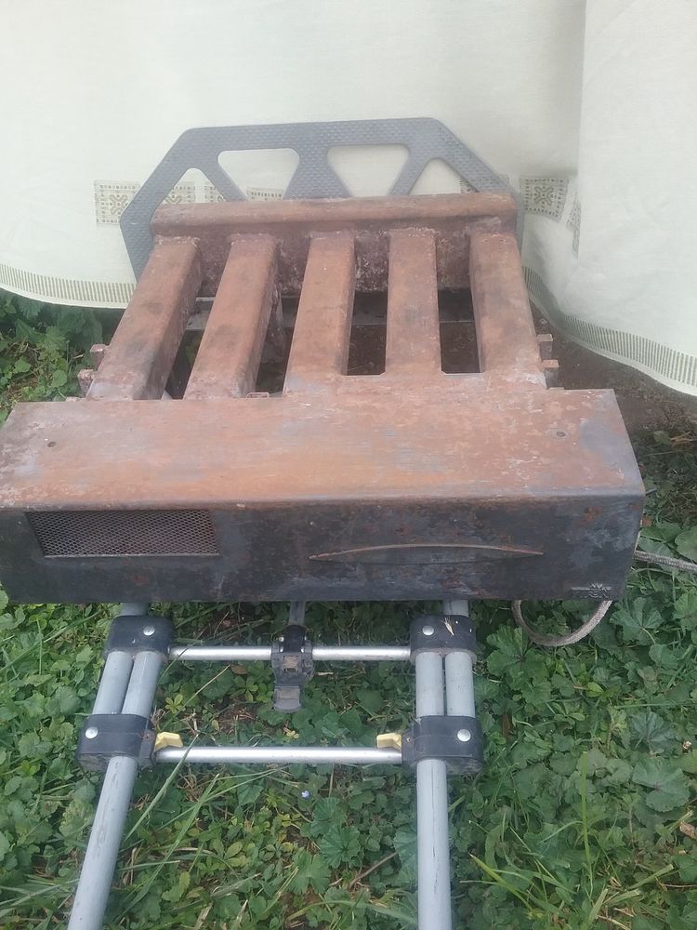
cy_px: 465
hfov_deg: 45.4
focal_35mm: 31
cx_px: 348
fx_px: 832
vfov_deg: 58.4
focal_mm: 3.3
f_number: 2.2
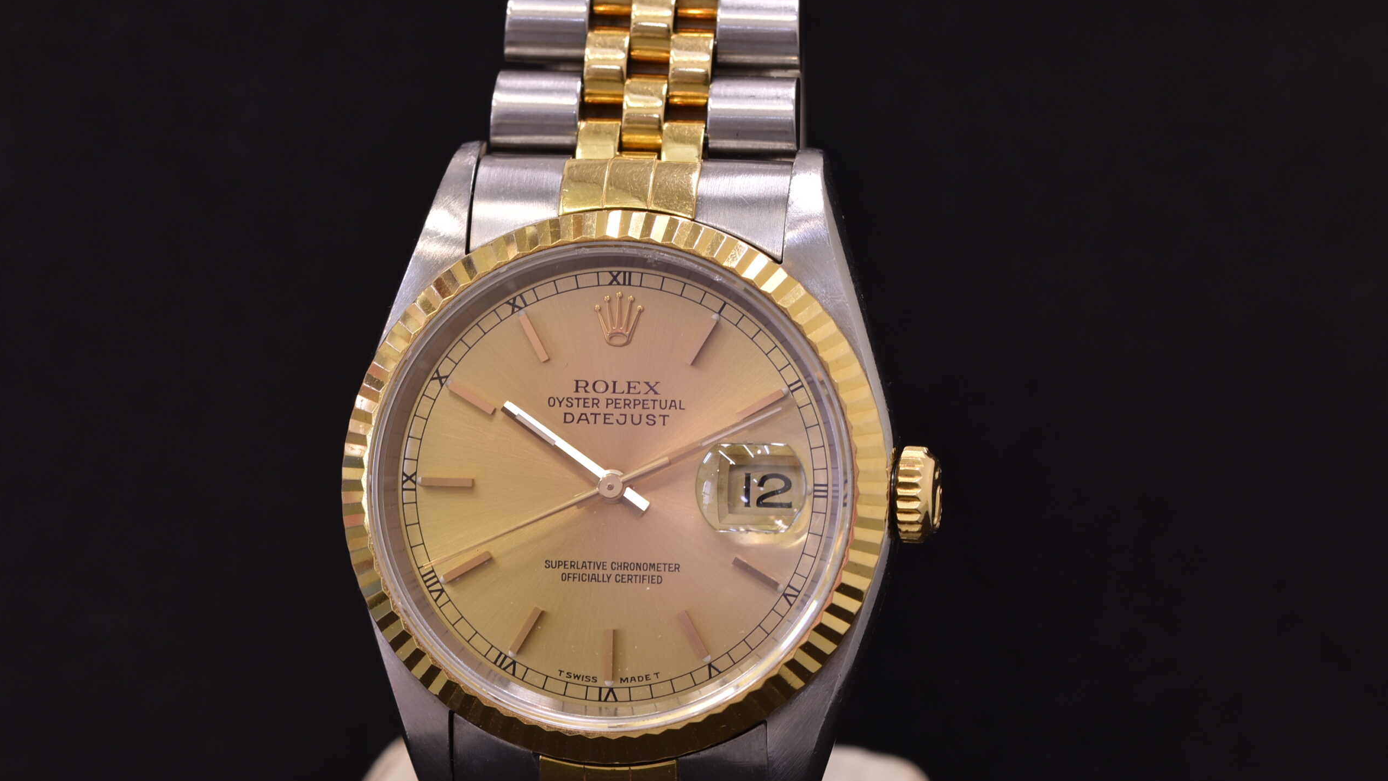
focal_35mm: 142
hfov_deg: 15.1
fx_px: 5226
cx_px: 694
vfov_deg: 8.5
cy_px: 453
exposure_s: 1/5
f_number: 11
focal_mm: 90
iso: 100
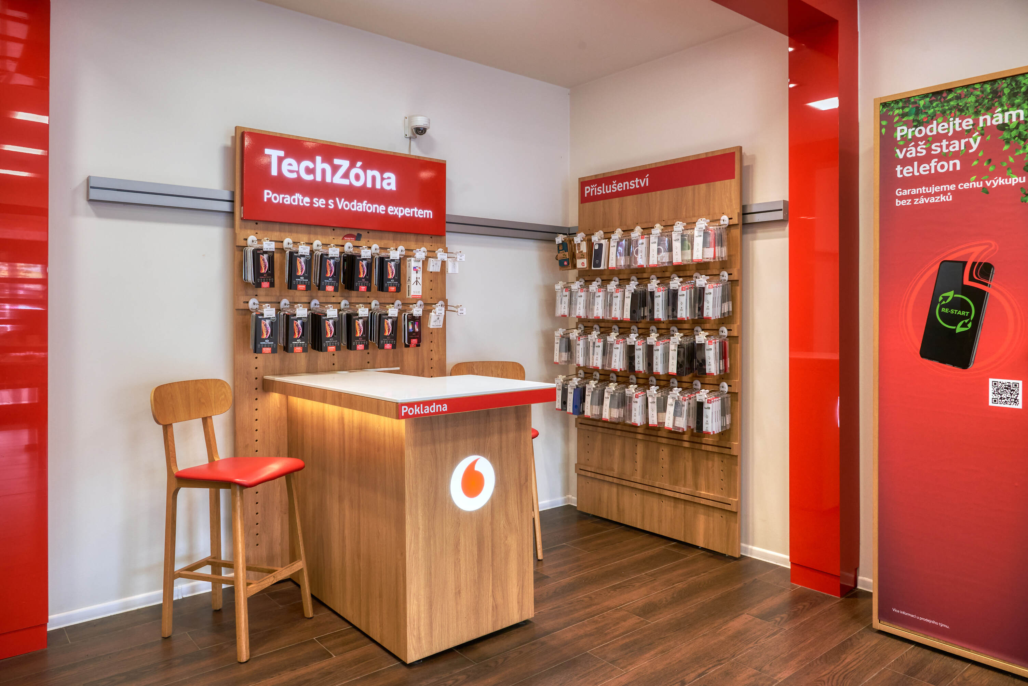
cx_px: 514
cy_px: 343
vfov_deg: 53.2
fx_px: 686
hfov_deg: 73.7
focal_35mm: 24
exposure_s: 1/30
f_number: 8
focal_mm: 24
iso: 640
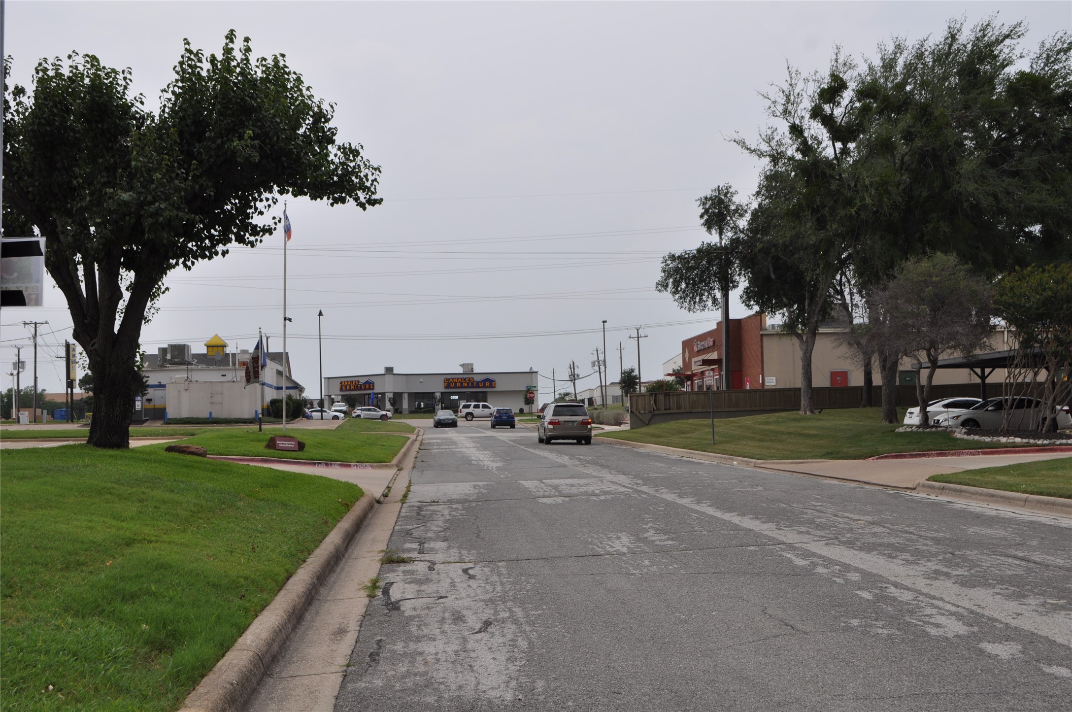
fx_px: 1338
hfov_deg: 43.7
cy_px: 356
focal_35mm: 45
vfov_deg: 29.8
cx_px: 536
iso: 200
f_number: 8
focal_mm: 30
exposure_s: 1/250
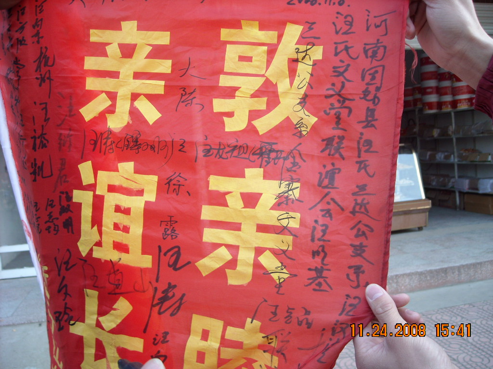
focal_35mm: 35
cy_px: 184
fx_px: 498
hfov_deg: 52.6
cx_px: 246
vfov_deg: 40.7
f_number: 2.8
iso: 64
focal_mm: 5.7
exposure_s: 1/80
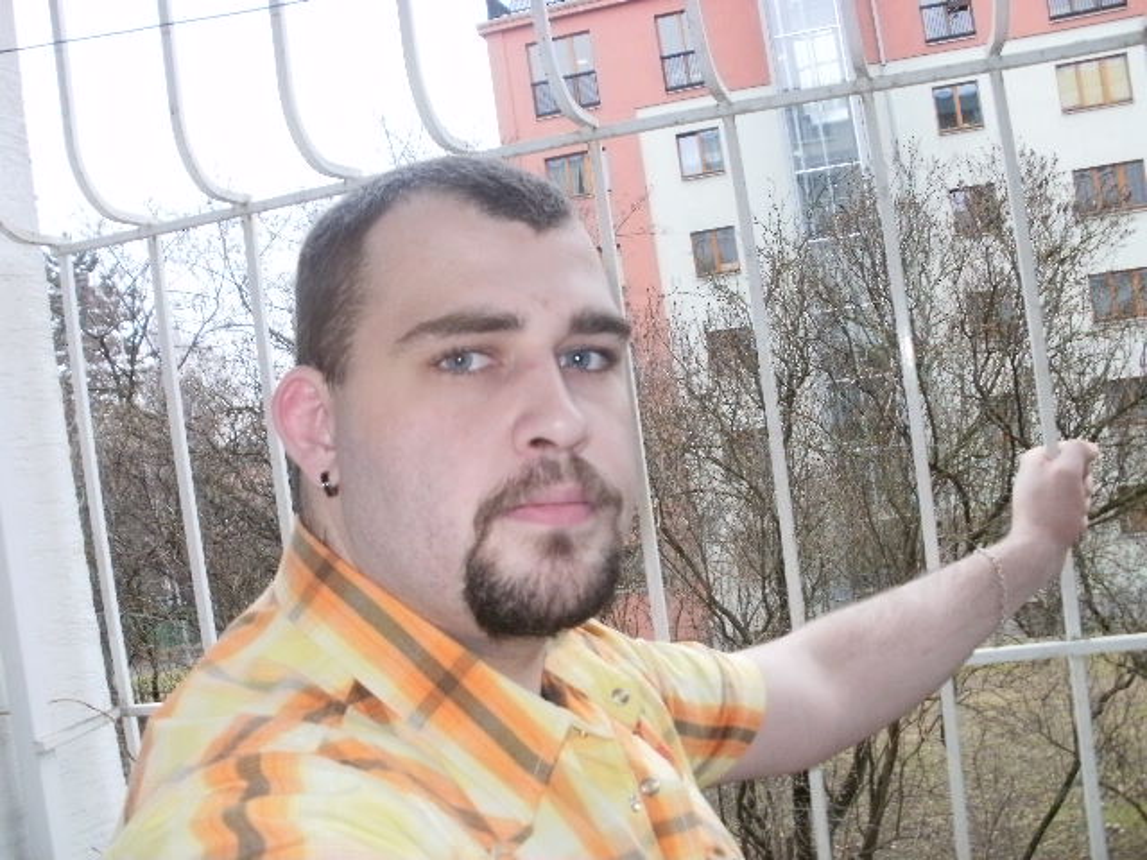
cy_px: 430
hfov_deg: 51.4
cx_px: 574
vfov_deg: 39.7
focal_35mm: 36
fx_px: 1193
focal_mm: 6.3
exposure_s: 1/30
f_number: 3.5
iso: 125
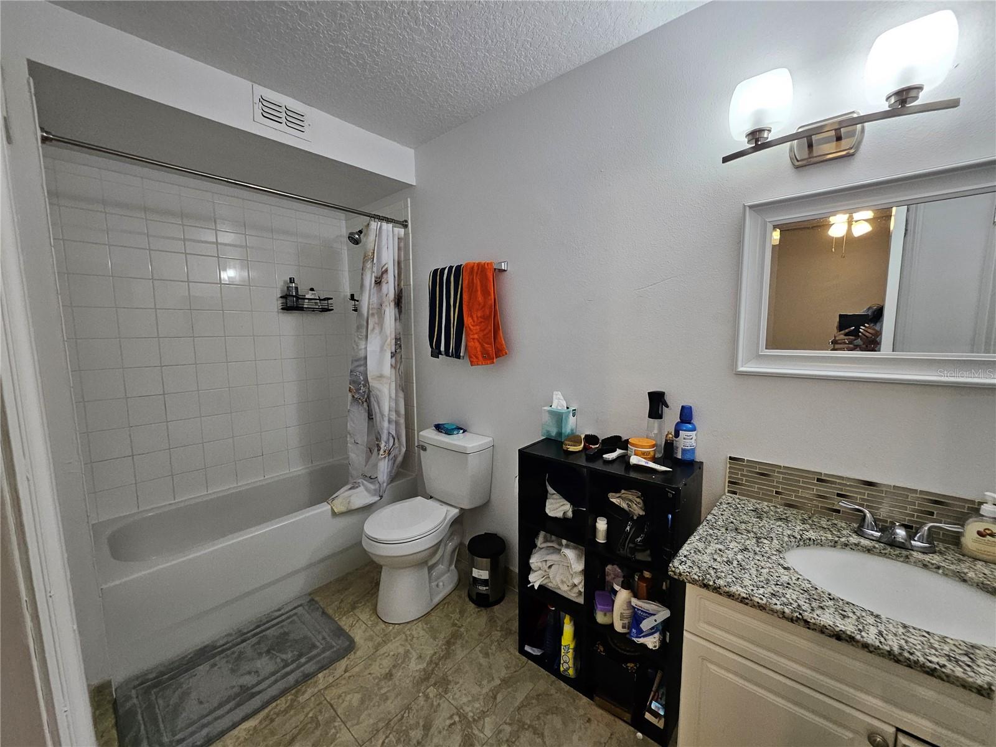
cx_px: 498
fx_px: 374
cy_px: 374
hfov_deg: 106.2
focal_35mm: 13
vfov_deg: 89.9
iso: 200
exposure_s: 1/60
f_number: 2.2
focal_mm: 1.74
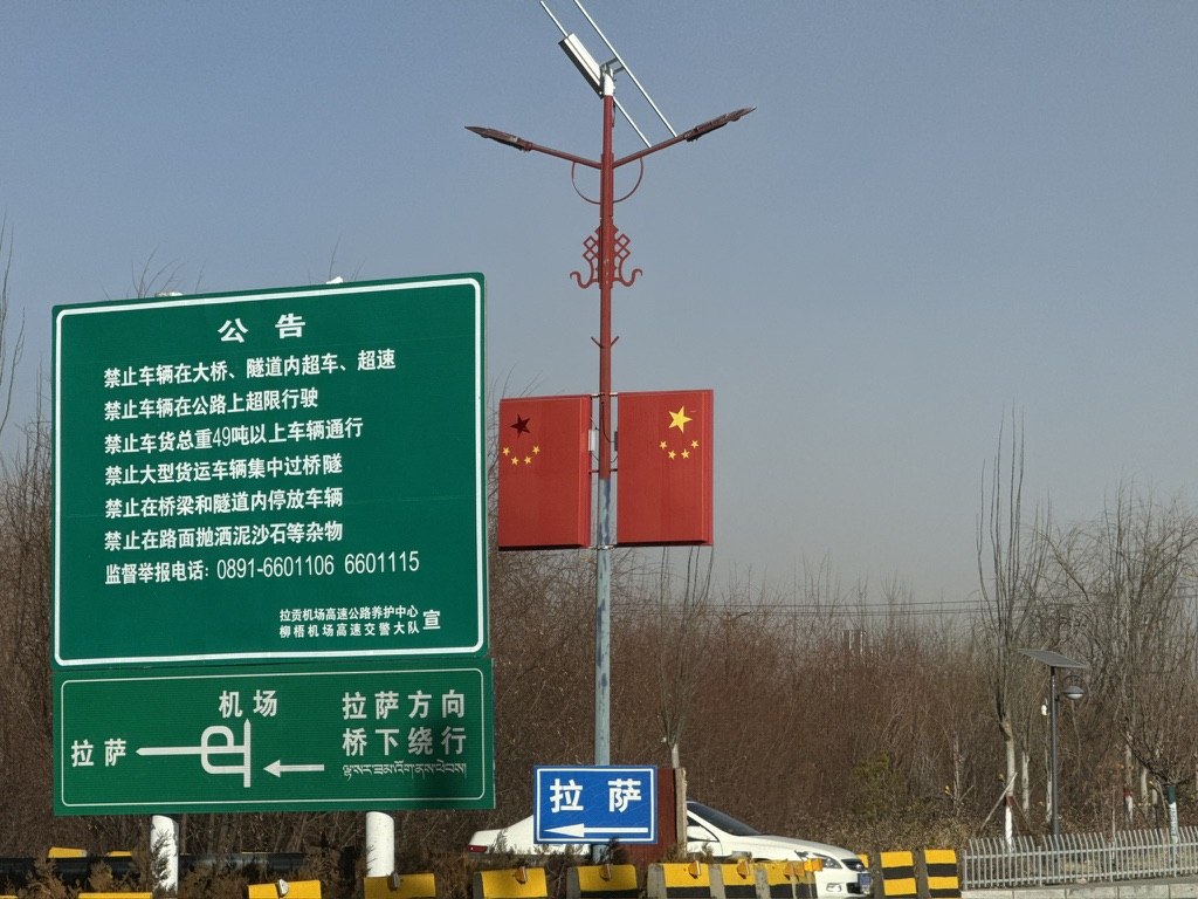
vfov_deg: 12.3
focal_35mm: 120
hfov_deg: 16.4
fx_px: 4153
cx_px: 599
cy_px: 450
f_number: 2.8
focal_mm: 15.66
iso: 50
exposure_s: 1/1689
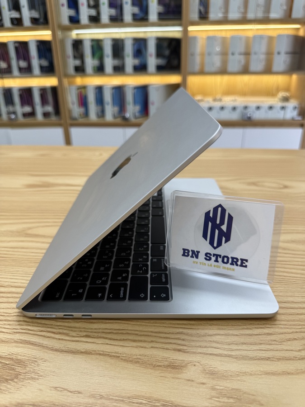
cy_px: 204
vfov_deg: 71.6
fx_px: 282
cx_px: 152
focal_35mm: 24
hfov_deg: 56.8
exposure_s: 1/120
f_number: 1.78
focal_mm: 6.76
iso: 64
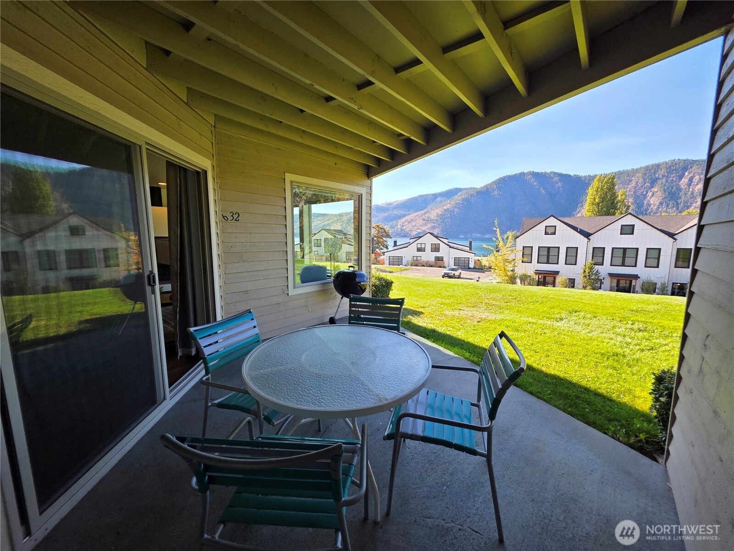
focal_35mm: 13
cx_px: 367
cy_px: 276
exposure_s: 1/412
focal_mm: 2.2
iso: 40
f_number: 1.9
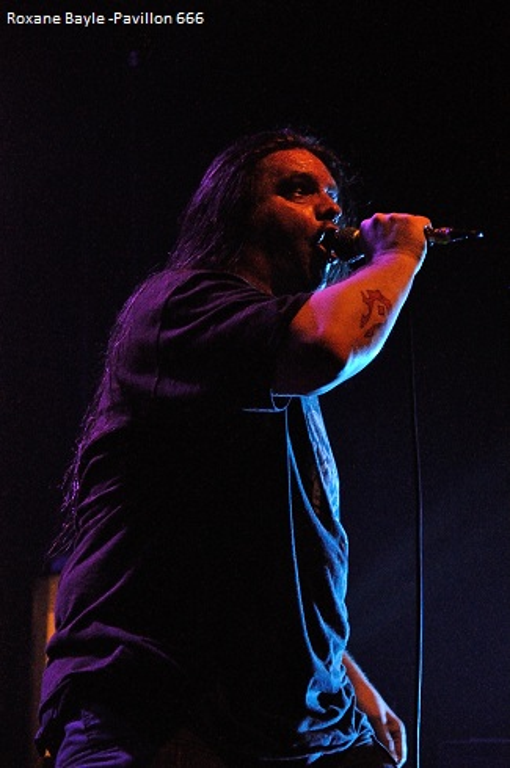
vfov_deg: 17.1
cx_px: 255
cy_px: 384
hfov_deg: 11.4
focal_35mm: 120
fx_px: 2559
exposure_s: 1/60
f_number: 5.3
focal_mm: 80
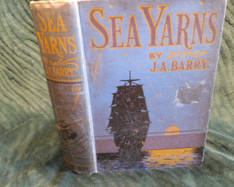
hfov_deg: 64.0
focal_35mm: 27
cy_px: 92
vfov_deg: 53.2
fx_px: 187
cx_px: 123
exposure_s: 1/8
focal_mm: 4.5
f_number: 3.4
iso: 640
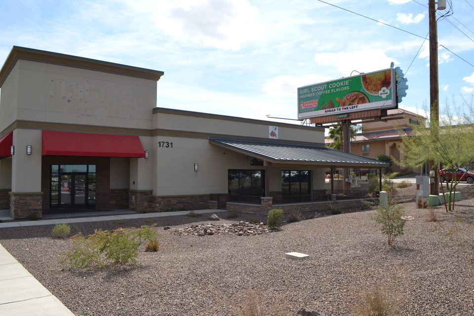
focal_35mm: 27
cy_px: 158
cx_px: 237
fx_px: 355
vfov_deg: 47.9
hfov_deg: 67.4
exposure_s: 1/200
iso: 100
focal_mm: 18
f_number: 9
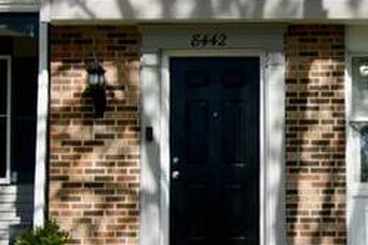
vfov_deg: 17.7
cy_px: 125
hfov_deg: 25.9
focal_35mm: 77
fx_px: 787
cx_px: 282
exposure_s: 1/500
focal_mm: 10
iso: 100
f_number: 7.1
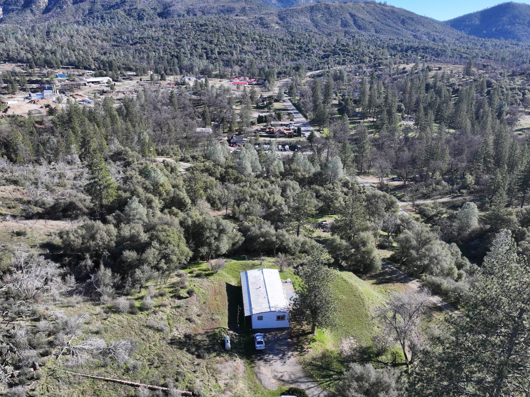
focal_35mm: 24
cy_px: 198
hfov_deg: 71.6
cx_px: 265
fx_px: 367
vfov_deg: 56.8
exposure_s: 1/1250
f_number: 2.8
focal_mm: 12.29
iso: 160
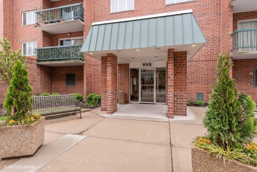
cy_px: 86
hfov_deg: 86.9
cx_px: 128
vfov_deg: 64.6
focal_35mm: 19
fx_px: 136
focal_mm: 19
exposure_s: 1/60
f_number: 8
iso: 200
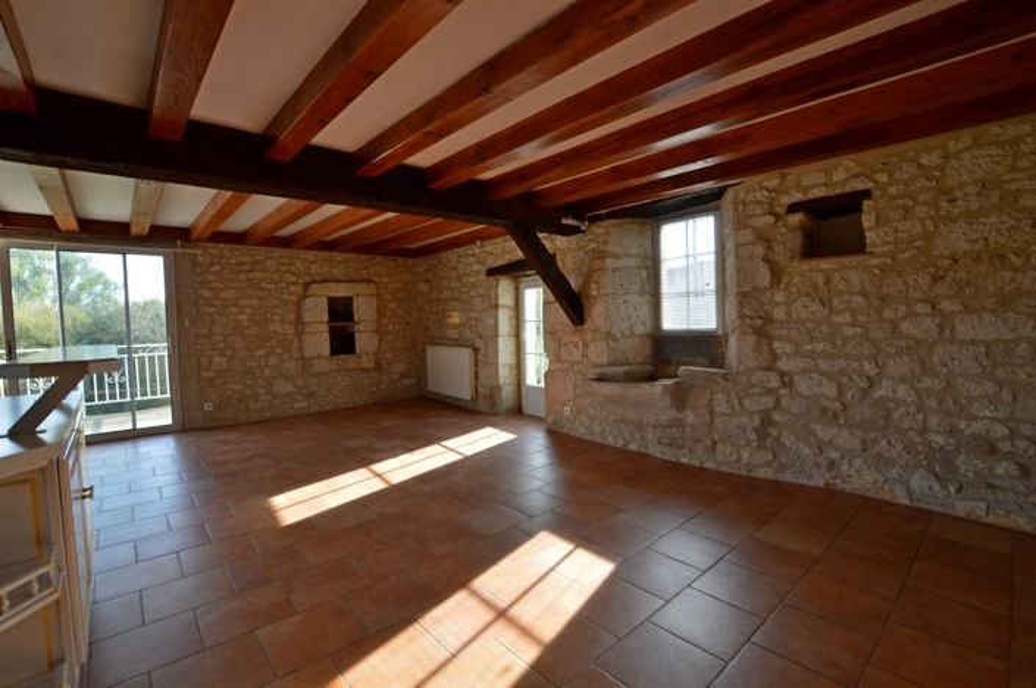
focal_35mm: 15
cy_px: 344
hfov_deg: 100.5
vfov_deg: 77.2
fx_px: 431
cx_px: 518
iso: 400
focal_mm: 10
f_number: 5.6
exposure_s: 1/125
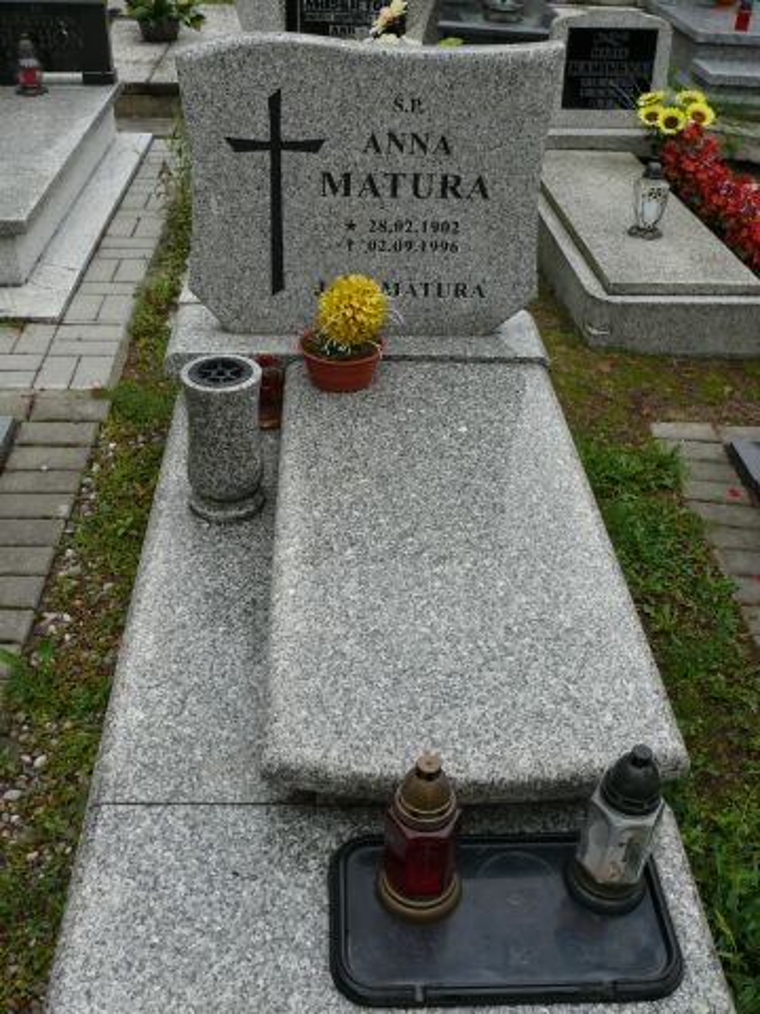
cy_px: 507
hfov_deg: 40.7
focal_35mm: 35
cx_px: 380
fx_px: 1025
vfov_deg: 52.6
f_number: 4
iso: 100
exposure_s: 1/125
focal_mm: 7.4
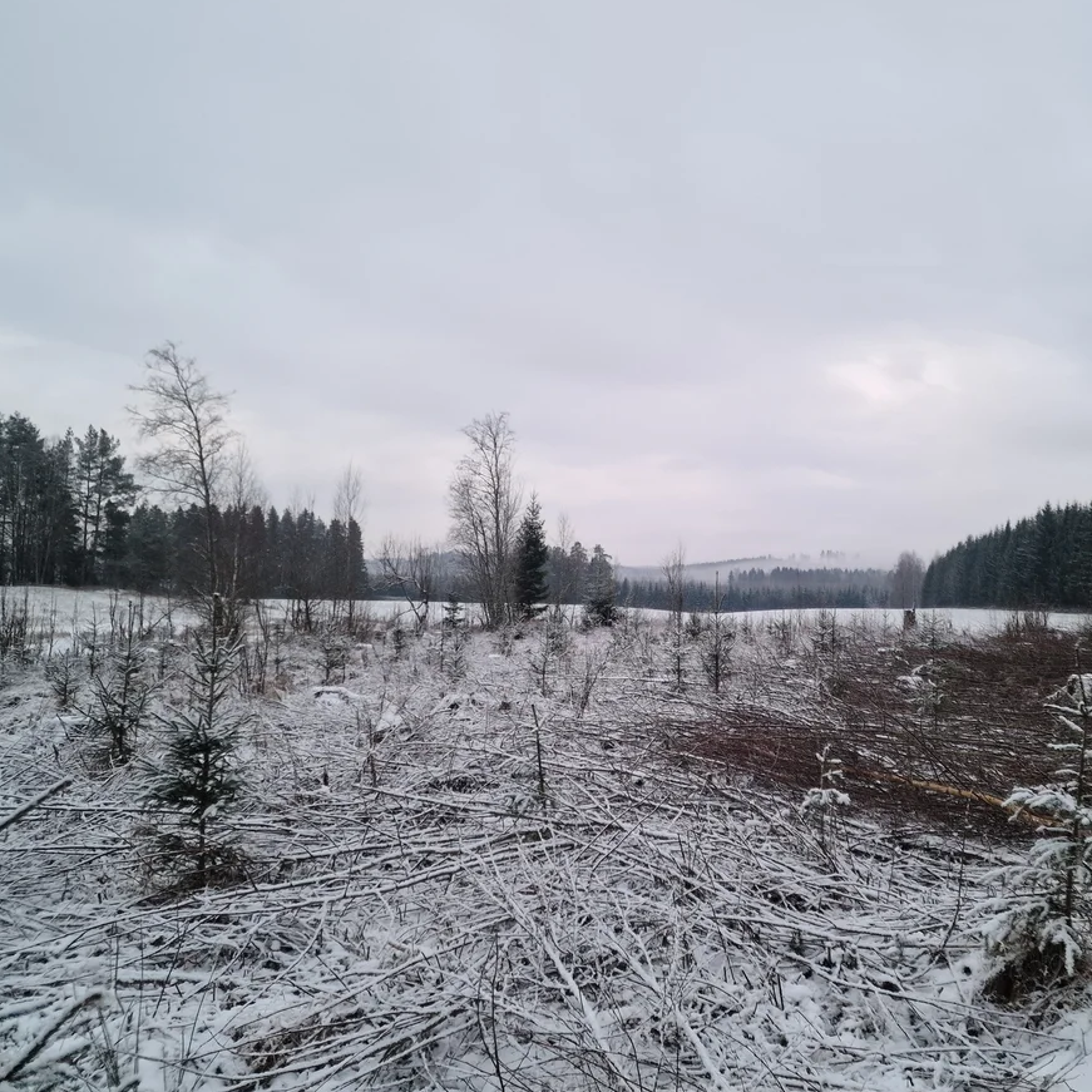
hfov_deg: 56.7
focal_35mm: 28
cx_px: 671
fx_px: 999
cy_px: 547
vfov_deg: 57.3
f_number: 1.8
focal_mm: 6.4
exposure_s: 1/100
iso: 1000
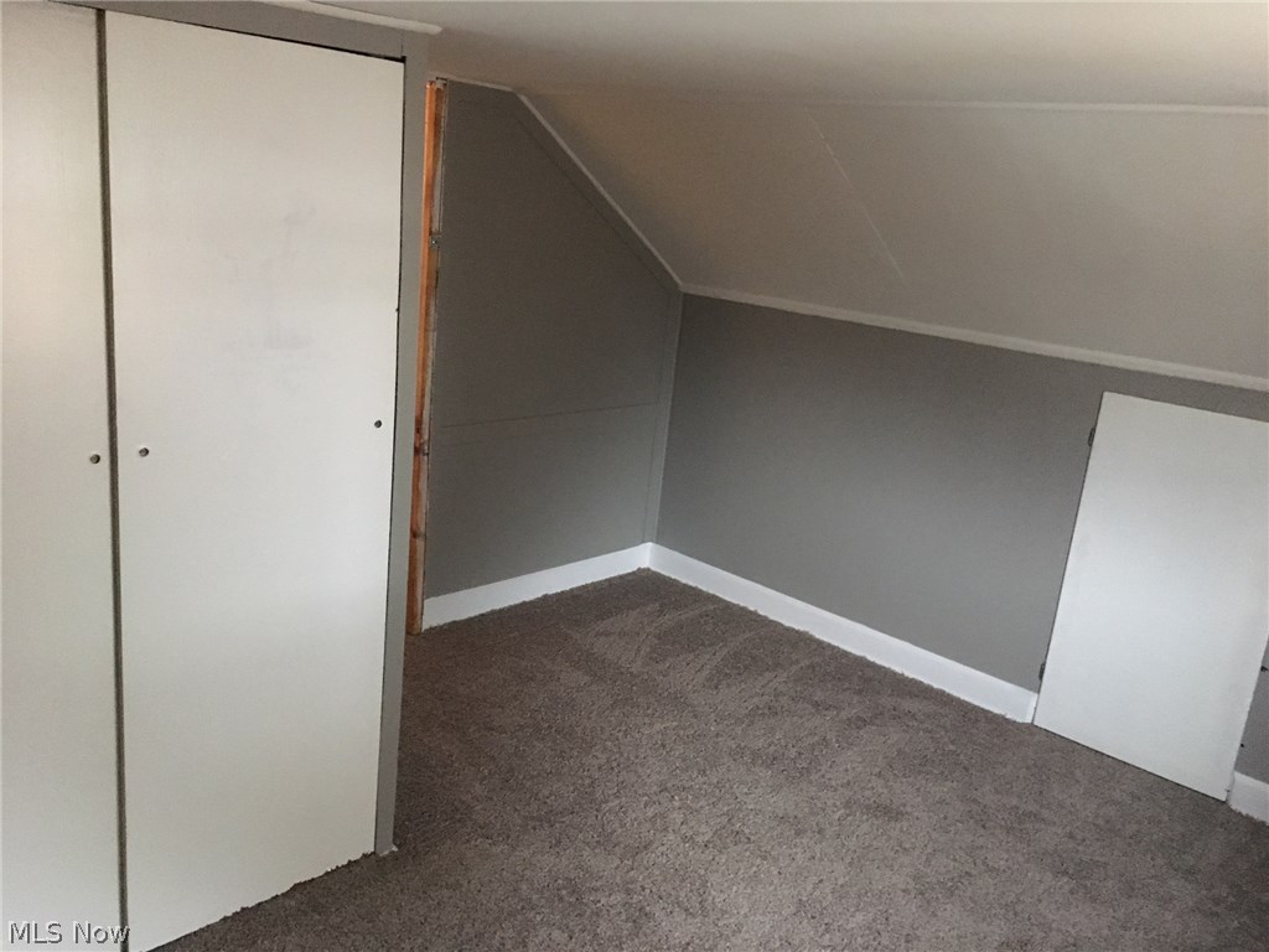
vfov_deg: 48.2
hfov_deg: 61.7
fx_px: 1063
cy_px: 476
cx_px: 634
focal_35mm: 29
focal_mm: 4.15
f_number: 2.2
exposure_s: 1/15
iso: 500
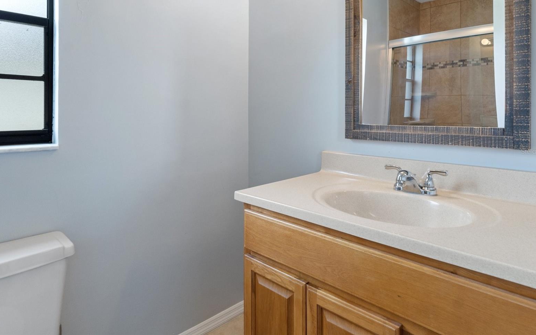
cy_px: 151
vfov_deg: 58.3
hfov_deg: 83.6
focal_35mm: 21
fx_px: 300
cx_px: 275
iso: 640
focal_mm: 13
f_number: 8
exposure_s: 1/4
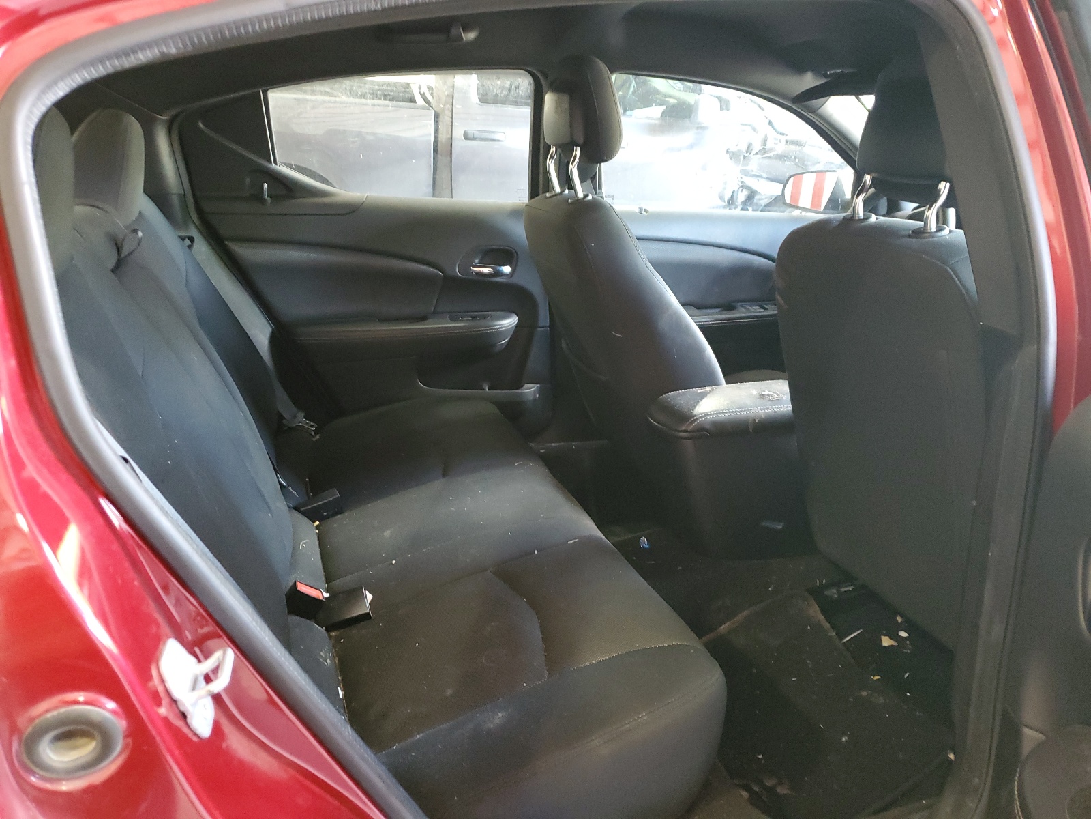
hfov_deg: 67.3
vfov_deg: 53.1
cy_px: 410
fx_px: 819
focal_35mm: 26
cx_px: 546
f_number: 1.5
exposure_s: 1/24
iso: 330
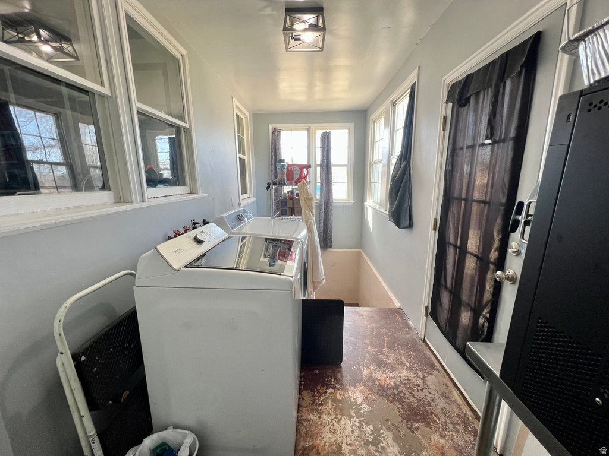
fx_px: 229
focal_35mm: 13
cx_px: 304
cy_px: 228
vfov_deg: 89.9
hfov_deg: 106.2
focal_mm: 1.57
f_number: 1.8
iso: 125
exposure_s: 1/60
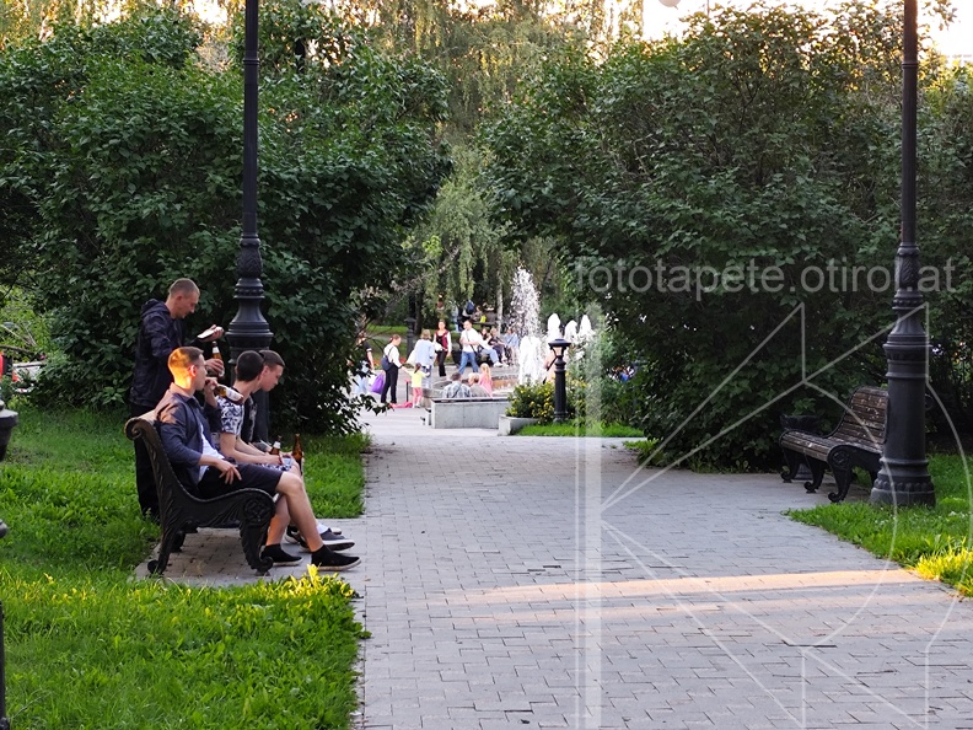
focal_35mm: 93
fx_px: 2614
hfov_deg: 21.1
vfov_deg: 15.9
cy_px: 365
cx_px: 486
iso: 125
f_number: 1.65
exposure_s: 1/100
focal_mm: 6.19
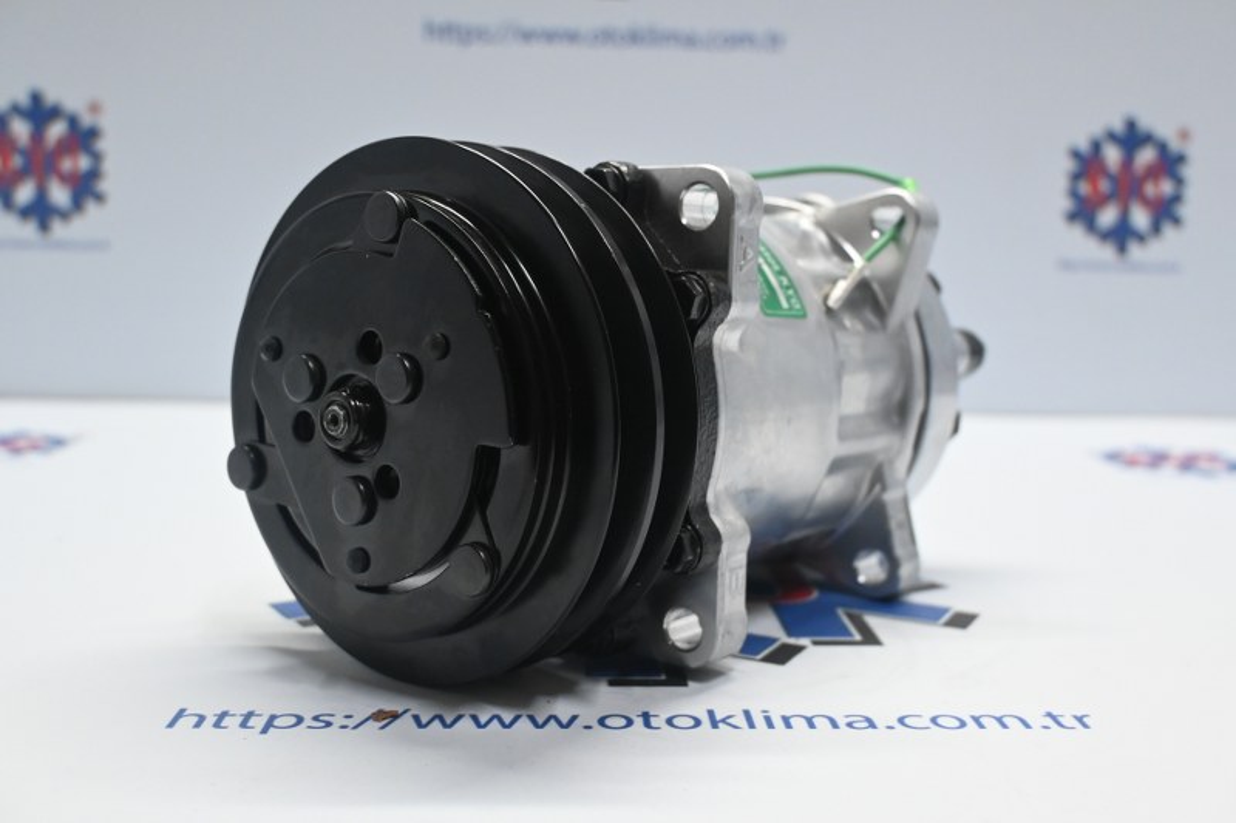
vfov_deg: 35.5
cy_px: 412
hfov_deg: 51.3
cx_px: 618
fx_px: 1287
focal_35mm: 38
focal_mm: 25
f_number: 4.2
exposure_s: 1/125
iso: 1800
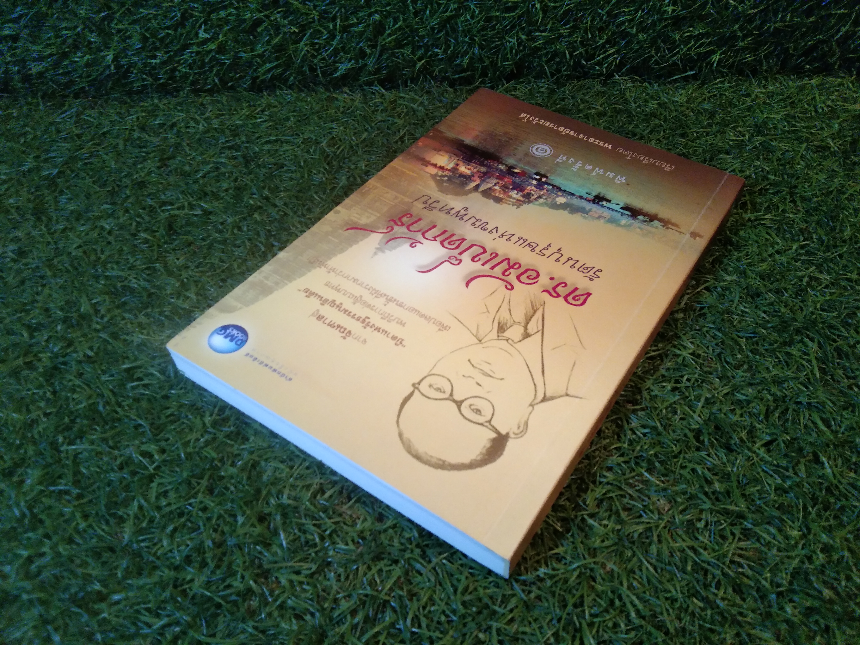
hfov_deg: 60.0
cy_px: 322
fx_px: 745
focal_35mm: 30
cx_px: 430
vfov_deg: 46.8
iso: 527
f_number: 2.2
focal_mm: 3.65
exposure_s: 1/25
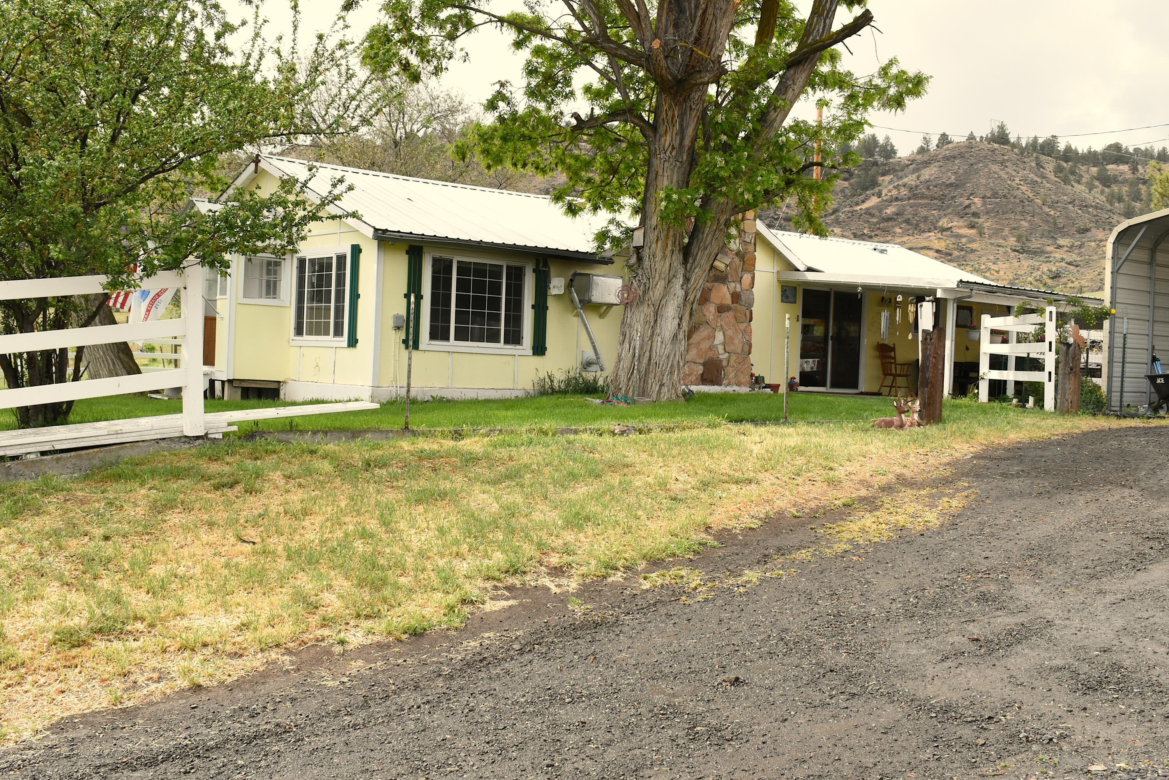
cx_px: 584
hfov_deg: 49.5
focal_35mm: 39
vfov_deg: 34.2
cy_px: 390
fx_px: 1267
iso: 1250
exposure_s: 1/640
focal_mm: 26
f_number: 13
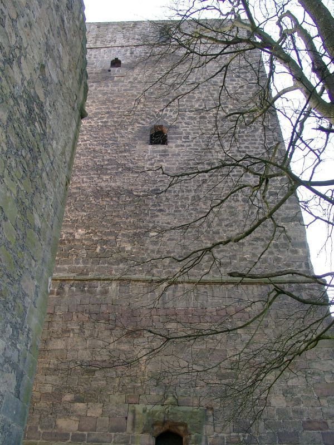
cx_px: 167
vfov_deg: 54.0
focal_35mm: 34
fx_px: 437
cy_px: 222
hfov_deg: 41.8
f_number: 2.8
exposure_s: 1/119
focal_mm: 7.13
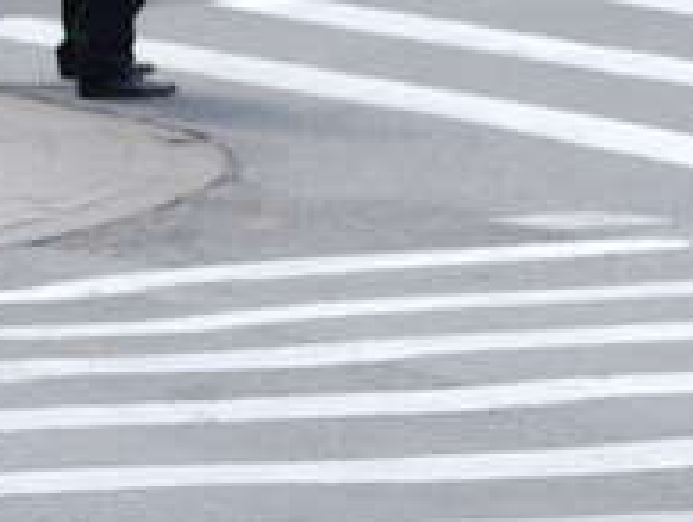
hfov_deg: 6.0
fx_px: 6554
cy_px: 186
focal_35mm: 327
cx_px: 689
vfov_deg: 4.6
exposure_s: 1/160
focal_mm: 55
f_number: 6.3
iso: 100
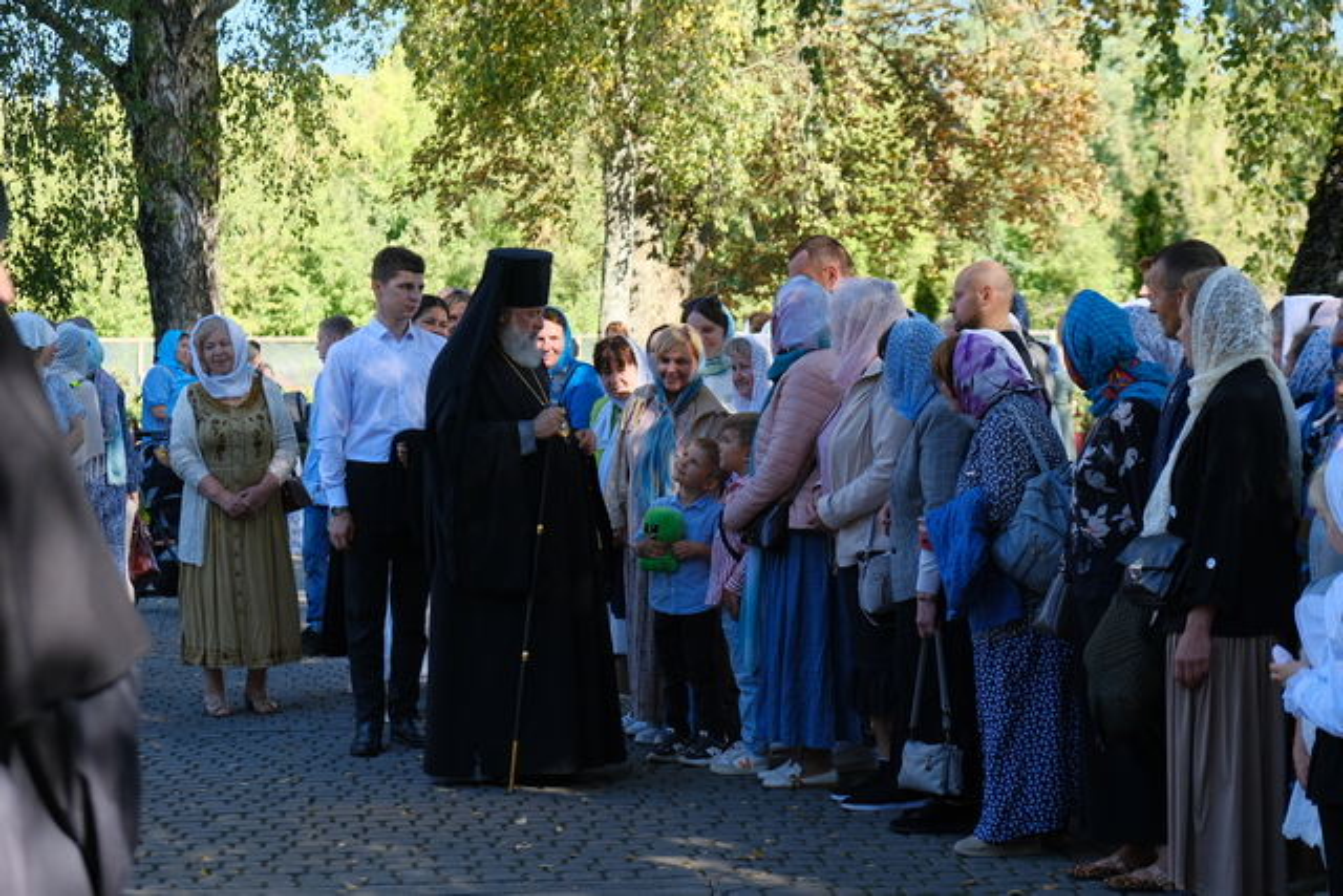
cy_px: 448
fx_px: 3097
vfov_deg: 16.5
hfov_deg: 24.5
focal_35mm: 83
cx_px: 672
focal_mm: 55
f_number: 4
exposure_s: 1/600
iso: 640
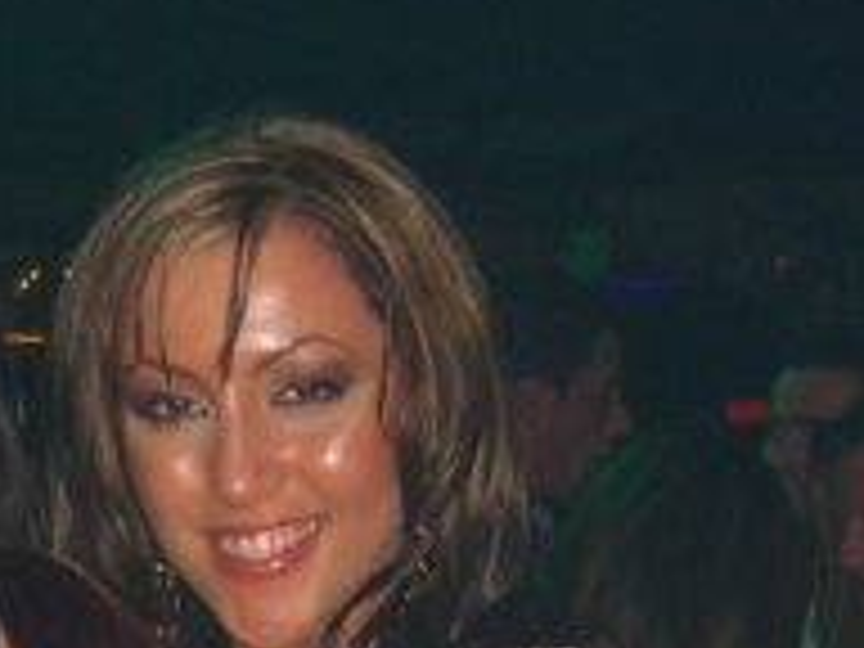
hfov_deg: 16.3
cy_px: 837
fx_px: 2970
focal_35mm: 119
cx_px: 32
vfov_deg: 12.1
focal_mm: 7.9
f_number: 2.8
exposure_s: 1/60
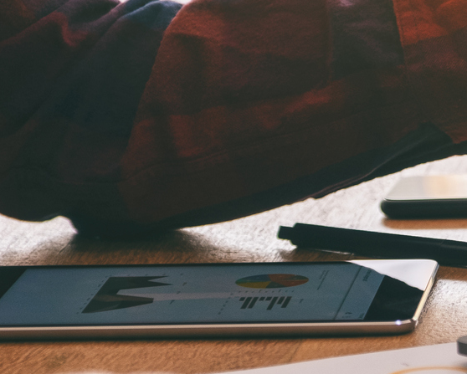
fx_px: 4093
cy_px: 201
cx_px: 619
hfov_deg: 6.5
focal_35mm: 296
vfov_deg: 5.2
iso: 200
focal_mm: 55
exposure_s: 1/170
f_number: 2.8
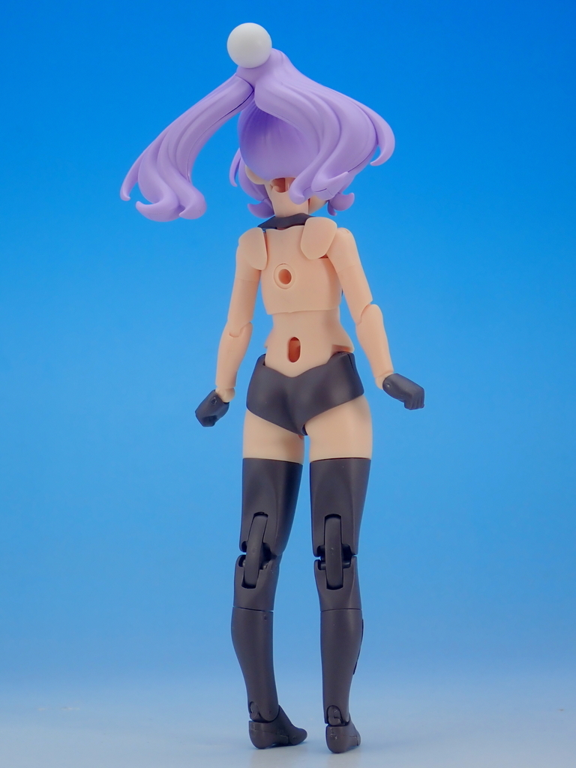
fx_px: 1952
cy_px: 384
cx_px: 288
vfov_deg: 22.3
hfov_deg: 16.8
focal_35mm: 88
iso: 100
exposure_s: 1/20
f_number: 4.5
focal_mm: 15.66
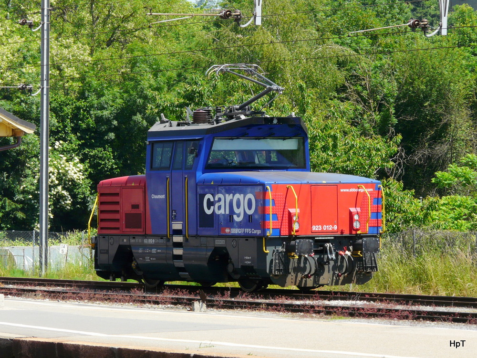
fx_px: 2728
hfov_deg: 10.0
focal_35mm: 198
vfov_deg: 7.5
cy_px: 179
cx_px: 238
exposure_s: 1/250
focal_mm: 32.5
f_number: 5.6
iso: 100
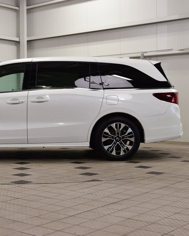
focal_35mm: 64
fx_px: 447
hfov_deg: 23.4
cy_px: 117
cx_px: 31
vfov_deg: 29.6
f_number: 7.1
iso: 400
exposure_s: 1/30
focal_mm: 30
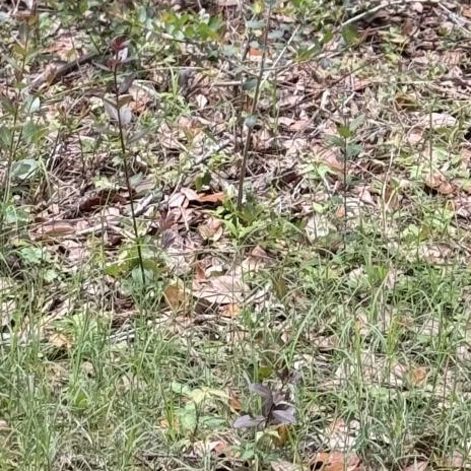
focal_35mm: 183
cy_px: -339
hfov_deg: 9.6
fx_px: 2817
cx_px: 298
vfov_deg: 9.2
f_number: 1.78
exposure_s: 1/371
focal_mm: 6.76
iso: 64
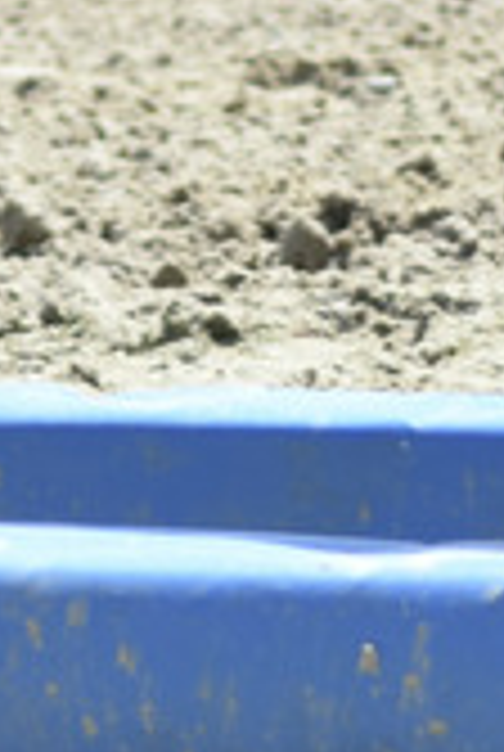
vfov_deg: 2.9
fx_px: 14410
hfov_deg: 2.0
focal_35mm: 689
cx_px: -488
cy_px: -1283
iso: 125
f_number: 5.6
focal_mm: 75
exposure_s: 1/640
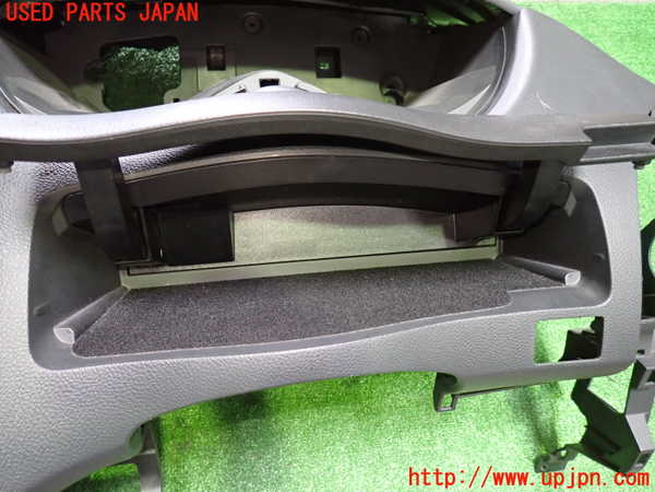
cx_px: 328
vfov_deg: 54.9
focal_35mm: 25
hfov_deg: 69.4
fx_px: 473
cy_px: 246
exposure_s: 1/30
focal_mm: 4.5
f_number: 2
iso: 800
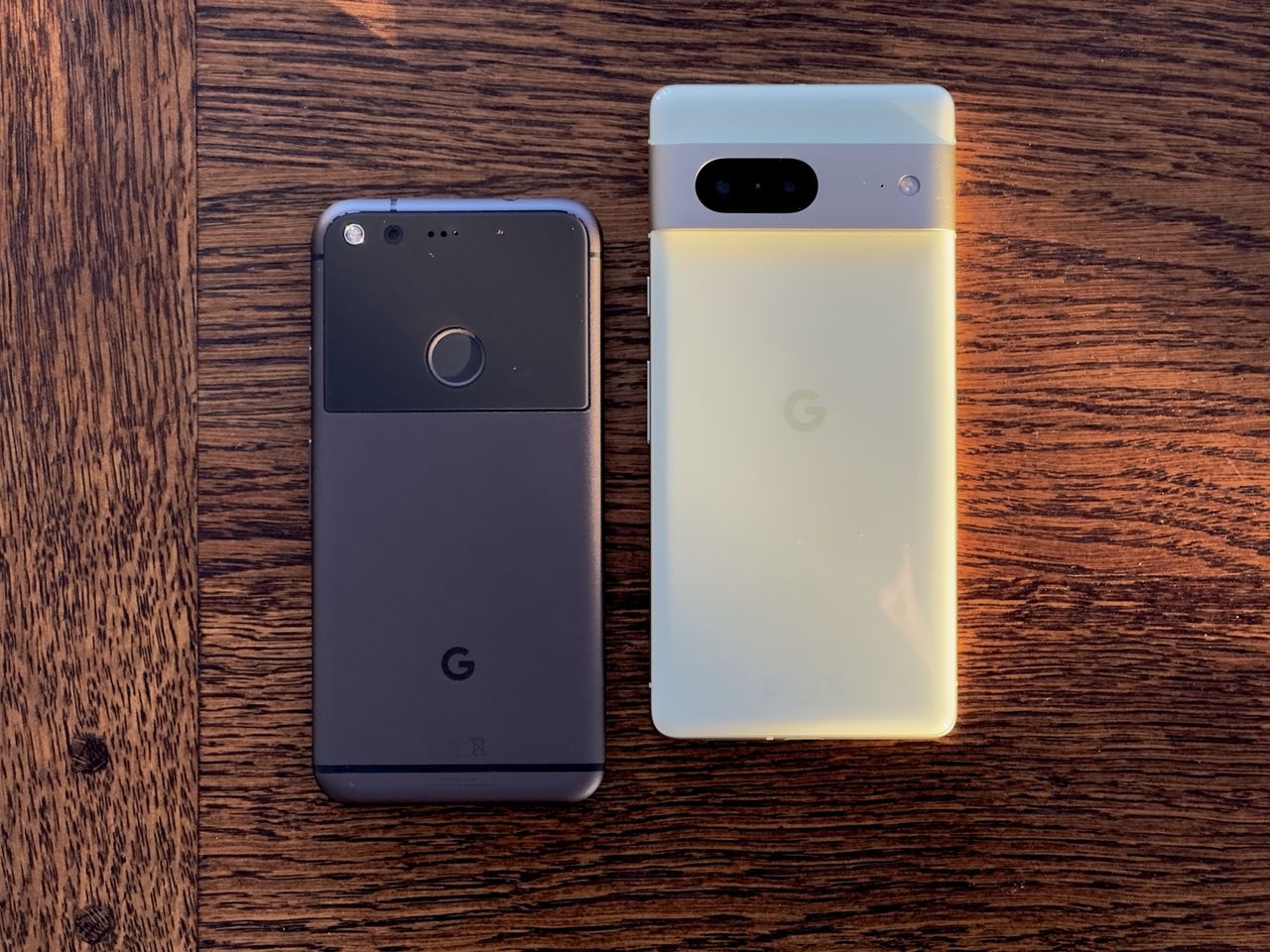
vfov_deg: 19.1
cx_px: 635
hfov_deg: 25.3
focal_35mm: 77
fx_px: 2825
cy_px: 476
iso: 400
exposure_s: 1/60
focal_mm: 9
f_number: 2.8
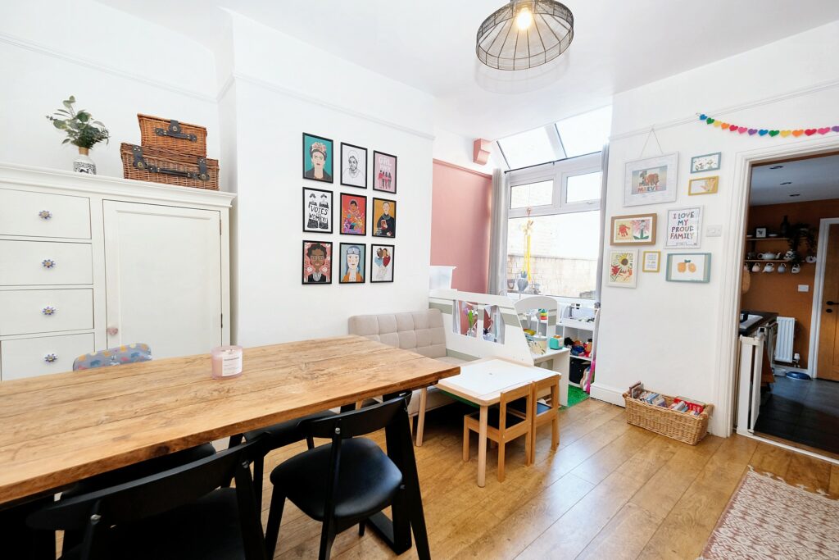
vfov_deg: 77.3
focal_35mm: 15
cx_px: 420
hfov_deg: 100.4
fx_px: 350
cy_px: 280
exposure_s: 1/56
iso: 800
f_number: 4
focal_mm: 10
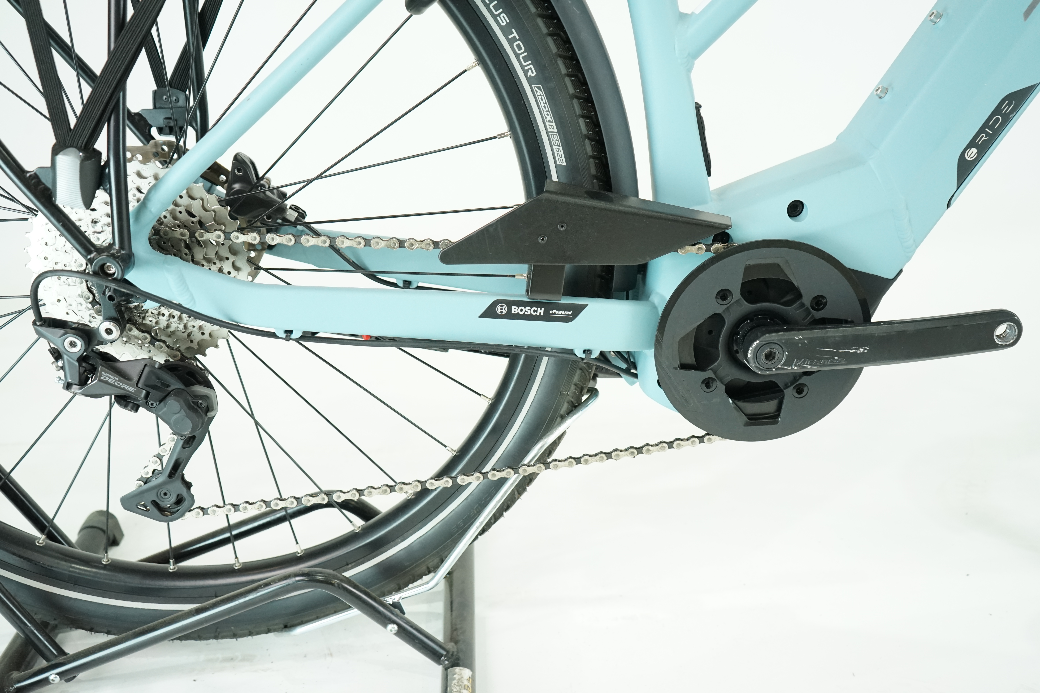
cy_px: 346
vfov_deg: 38.9
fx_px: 982
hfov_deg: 55.8
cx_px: 520
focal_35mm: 34
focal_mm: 34
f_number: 5
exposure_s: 1/200
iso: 2500
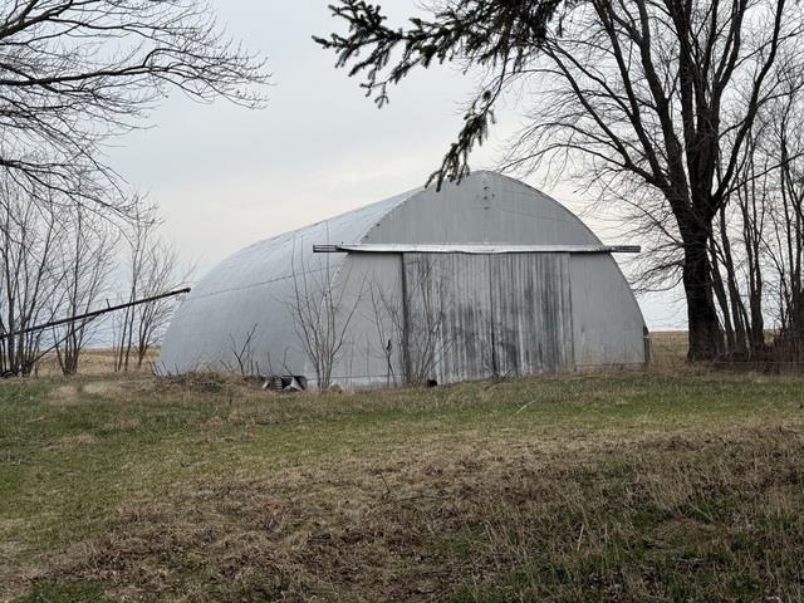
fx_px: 1115
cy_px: 302
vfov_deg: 30.3
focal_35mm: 48
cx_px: 402
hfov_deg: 39.7
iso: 64
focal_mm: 6.76
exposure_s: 1/1754
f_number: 1.78
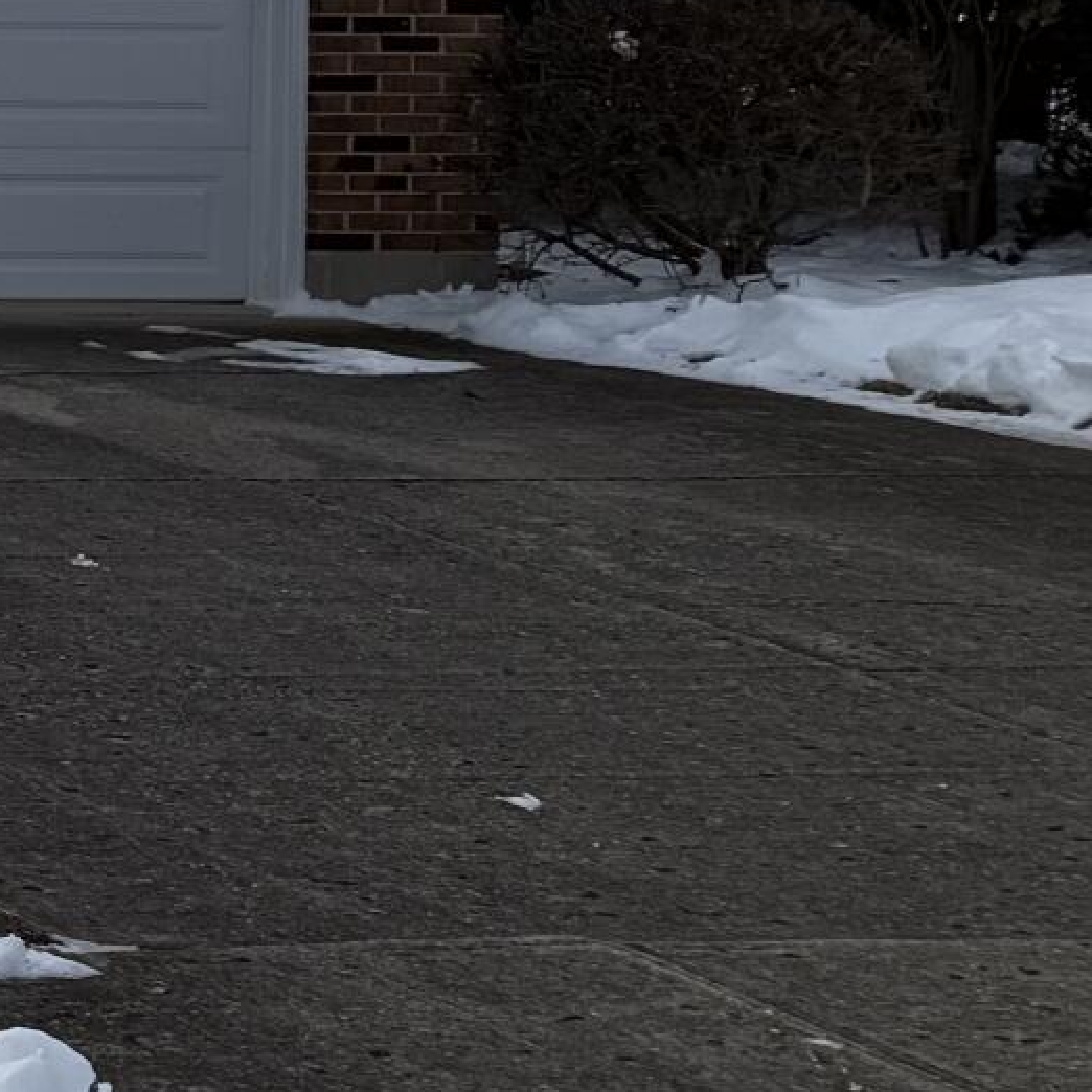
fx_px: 4354
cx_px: -2027
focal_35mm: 122
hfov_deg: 10.7
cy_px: 21
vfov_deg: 14.1
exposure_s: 1/4405
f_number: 1.78
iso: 80
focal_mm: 6.76
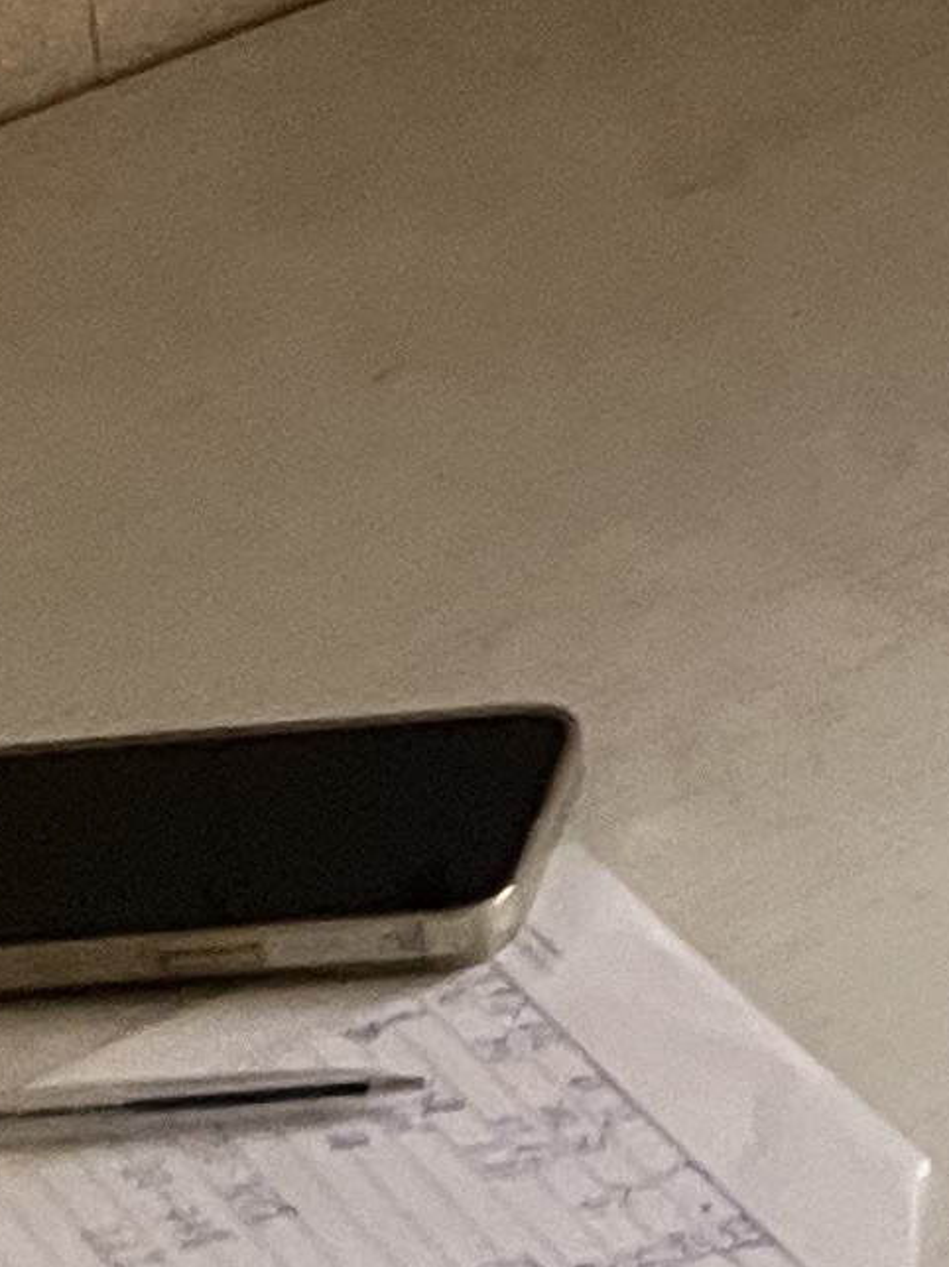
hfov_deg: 8.5
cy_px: -1472
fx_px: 5960
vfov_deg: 10.8
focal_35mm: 163
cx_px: 2097
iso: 320
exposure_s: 1/50
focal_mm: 5.7
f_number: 1.5
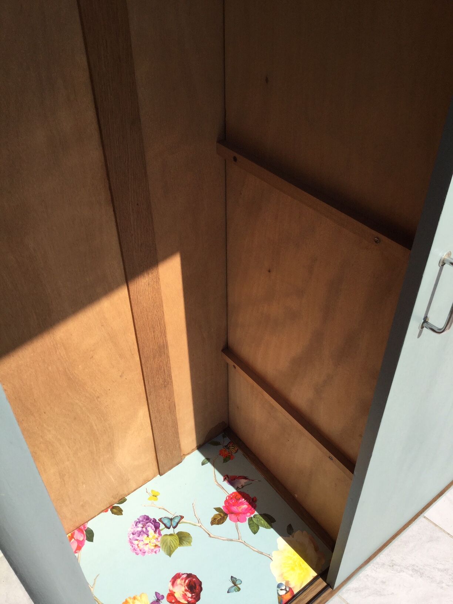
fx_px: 541
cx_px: 226
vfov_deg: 58.4
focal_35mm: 31
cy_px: 302
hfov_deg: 45.4
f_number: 2.4
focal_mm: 3.3
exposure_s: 1/1404
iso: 25
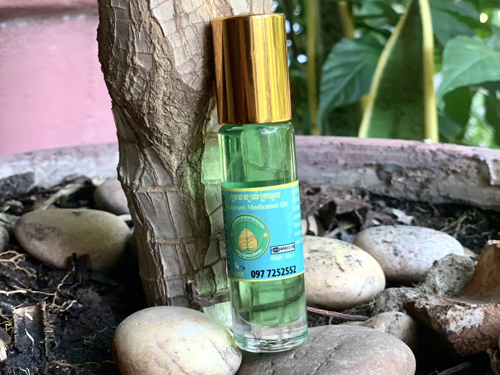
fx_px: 1011
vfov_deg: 20.9
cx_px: 251
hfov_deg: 27.8
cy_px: 121
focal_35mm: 70
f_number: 2.4
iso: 125
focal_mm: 6
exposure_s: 1/94
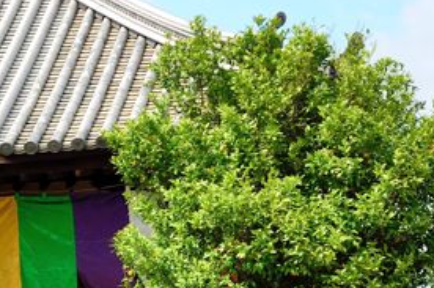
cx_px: -164
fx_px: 1877
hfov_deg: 12.7
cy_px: 197
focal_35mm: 156
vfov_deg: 8.8
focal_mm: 28
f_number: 5.6
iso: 160
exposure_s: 1/500
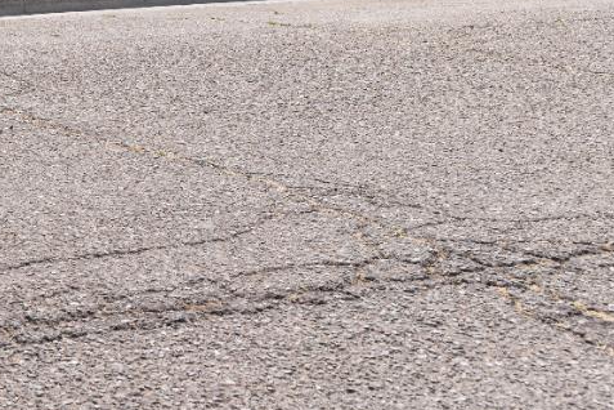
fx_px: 1501
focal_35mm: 88
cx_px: -209
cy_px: -210
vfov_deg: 14.5
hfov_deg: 20.8
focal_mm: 28
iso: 160
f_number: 8
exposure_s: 1/320
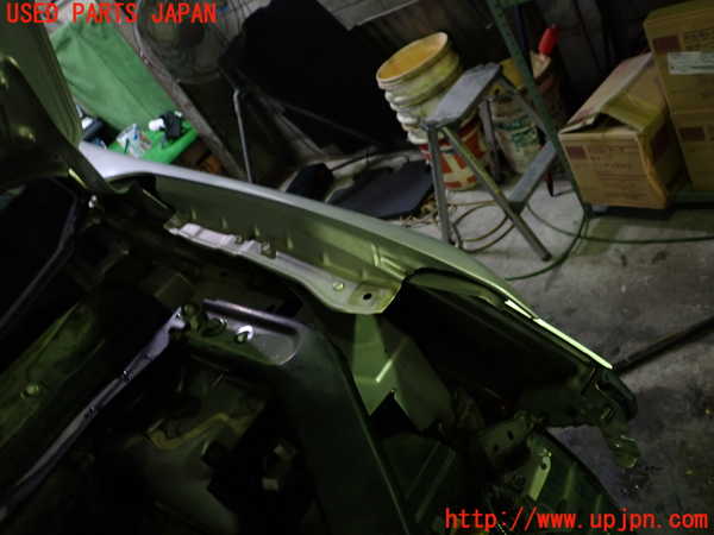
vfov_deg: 46.8
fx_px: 619
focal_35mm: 30
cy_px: 268
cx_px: 357
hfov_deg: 60.0
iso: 250
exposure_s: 1/30
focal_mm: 5.4
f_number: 2.3
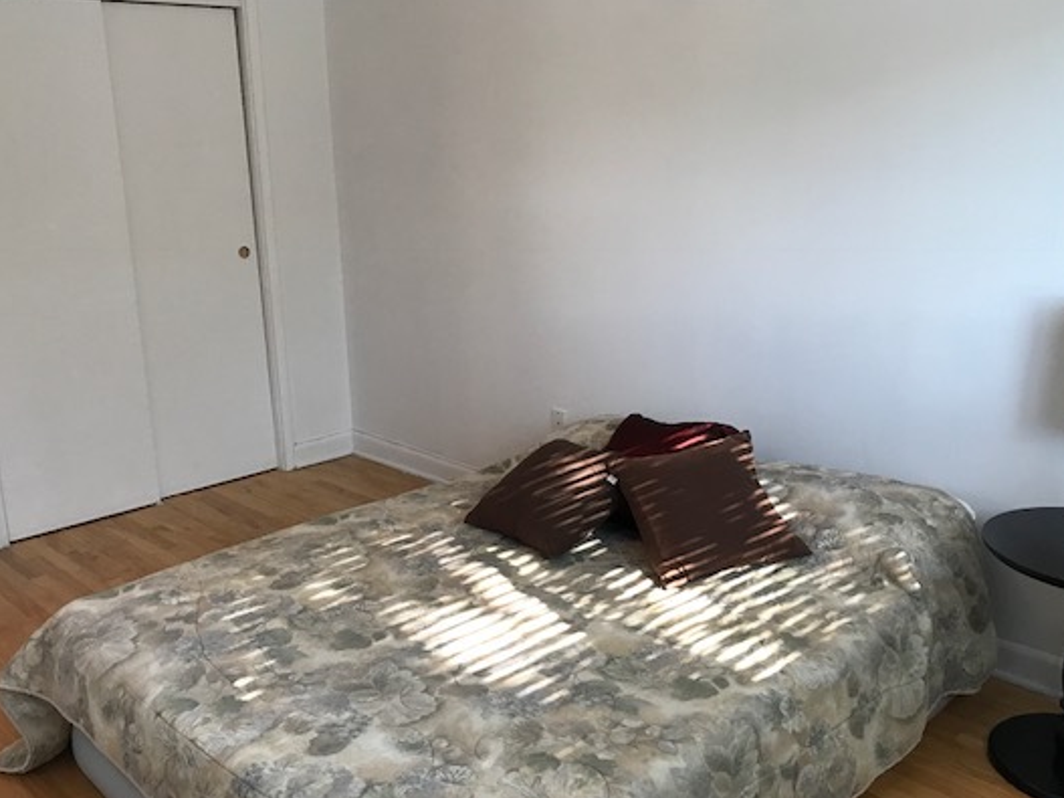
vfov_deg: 41.8
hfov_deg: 54.0
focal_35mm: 34
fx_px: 1045
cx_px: 545
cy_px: 410
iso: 32
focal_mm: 3.99
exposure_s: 1/30
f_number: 1.8
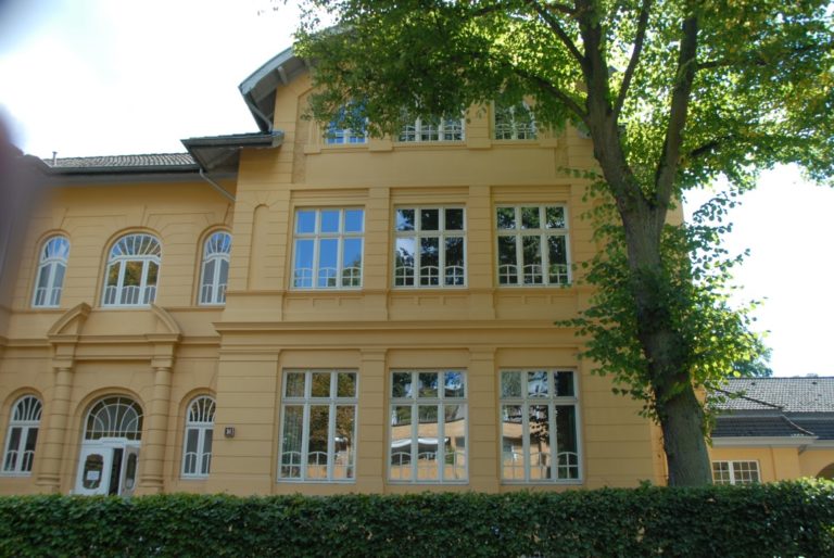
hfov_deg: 61.9
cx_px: 417
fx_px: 696
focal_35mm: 30
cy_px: 279
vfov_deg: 43.7
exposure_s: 1/100
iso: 100
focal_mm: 20
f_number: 5
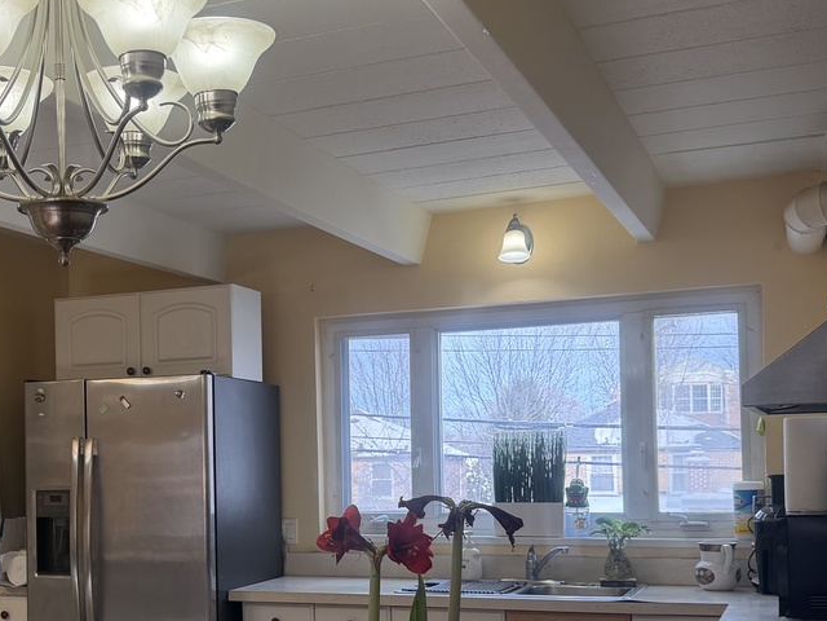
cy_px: 452
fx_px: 1290
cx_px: 172
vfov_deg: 26.7
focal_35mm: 54
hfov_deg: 34.5
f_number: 1.78
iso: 80
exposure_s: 1/183
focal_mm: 6.76
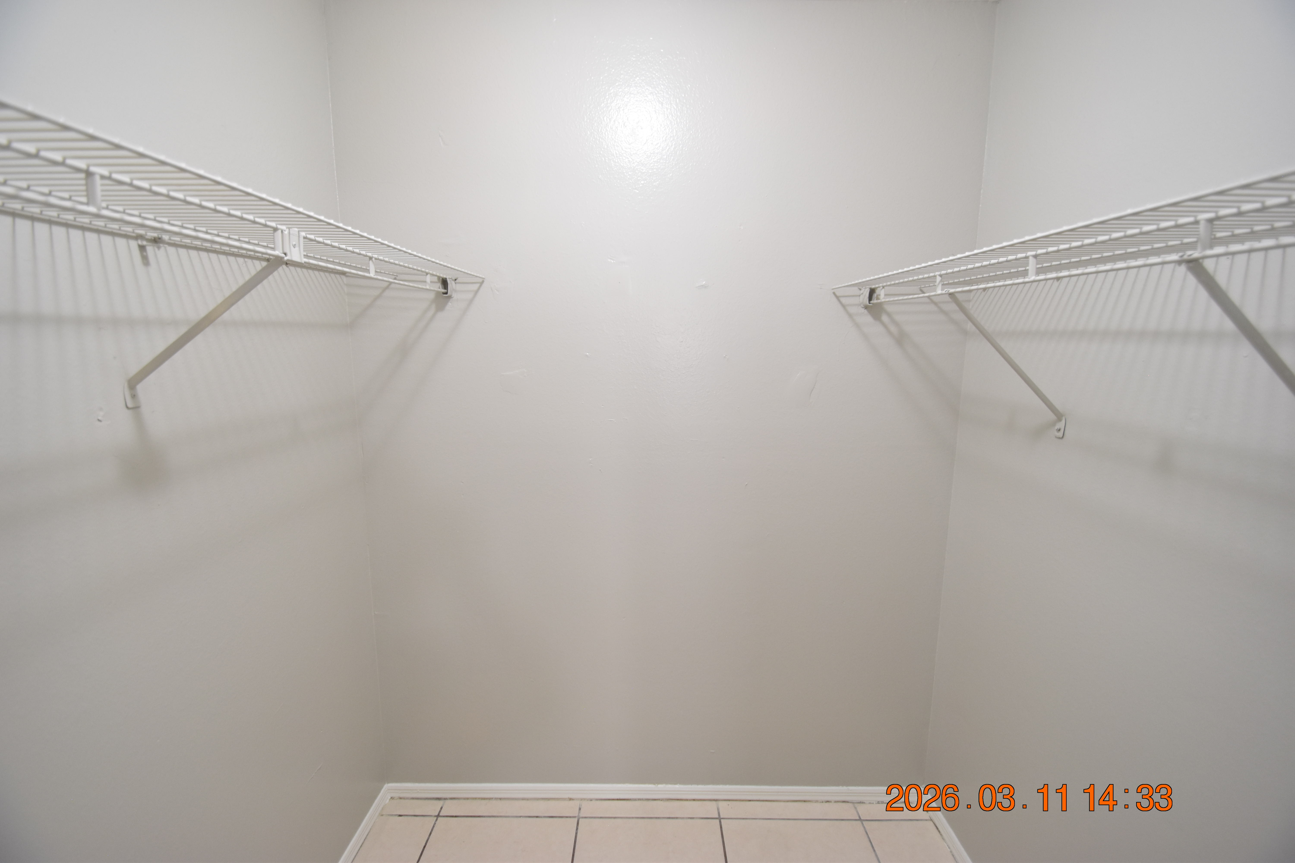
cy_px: 432
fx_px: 540
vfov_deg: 77.3
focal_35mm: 15
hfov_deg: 100.4
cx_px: 648
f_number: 3.5
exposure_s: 1/20
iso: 800
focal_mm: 10
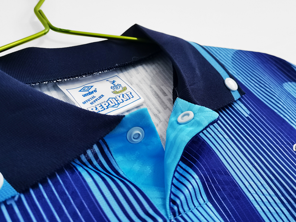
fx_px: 265
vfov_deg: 45.4
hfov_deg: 58.4
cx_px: 148
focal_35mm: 31
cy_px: 111
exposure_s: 1/25
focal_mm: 5.58
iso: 500
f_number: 1.8
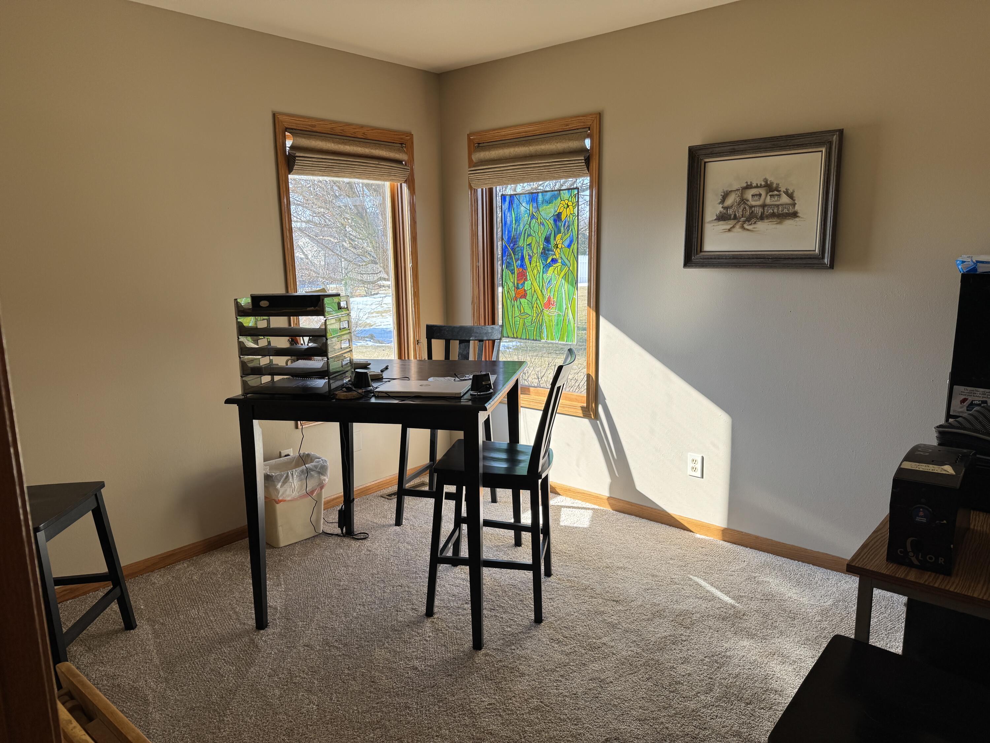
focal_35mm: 24
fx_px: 686
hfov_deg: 71.6
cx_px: 495
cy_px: 372
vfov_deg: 56.8
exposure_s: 1/279
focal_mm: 6.76
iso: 80
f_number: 1.78
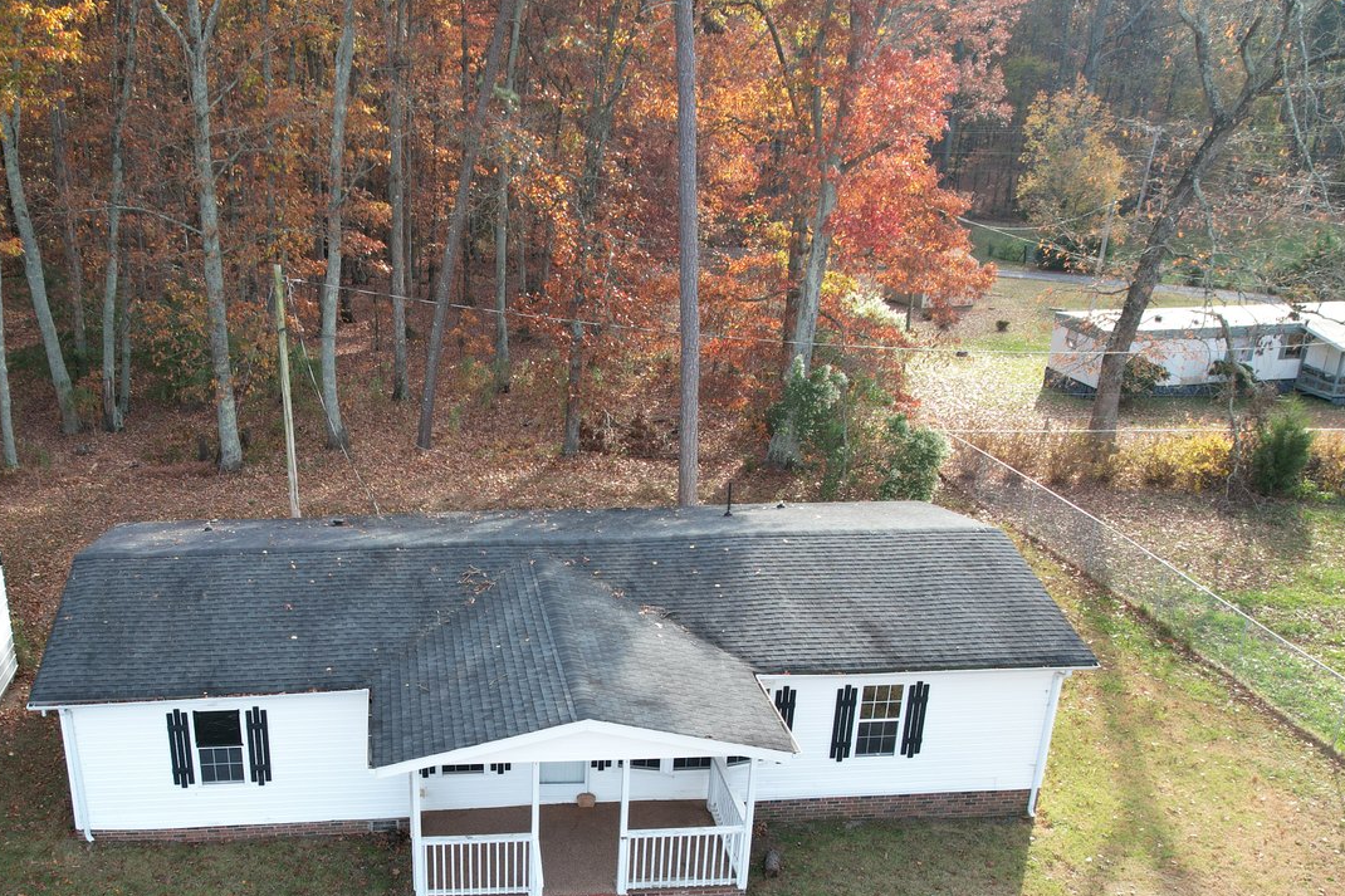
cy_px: 649
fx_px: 1307
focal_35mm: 35
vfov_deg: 37.1
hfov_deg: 53.8
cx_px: 493
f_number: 2.8
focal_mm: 8.38
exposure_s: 1/250
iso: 100
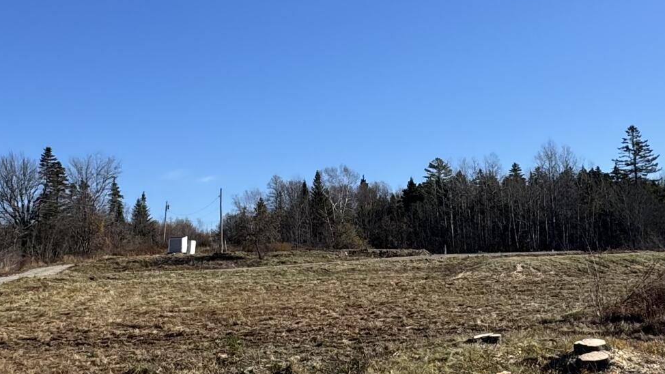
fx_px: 829
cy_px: 134
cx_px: 366
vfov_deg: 25.3
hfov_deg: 43.7
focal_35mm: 47
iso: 50
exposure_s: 1/1976
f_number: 2.2
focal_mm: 2.22
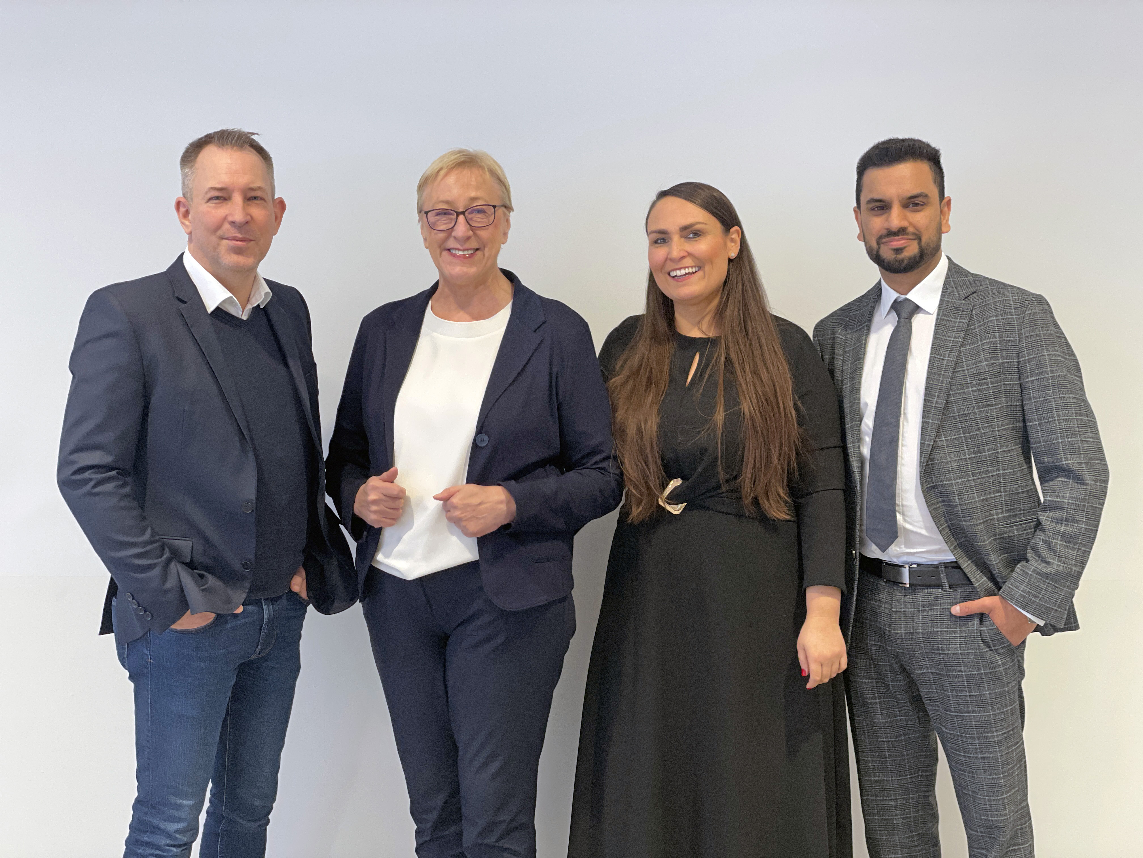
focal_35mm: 52
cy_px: 429
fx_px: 1717
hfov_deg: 36.8
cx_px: 572
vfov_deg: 28.0
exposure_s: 1/33
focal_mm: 6
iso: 160
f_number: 2
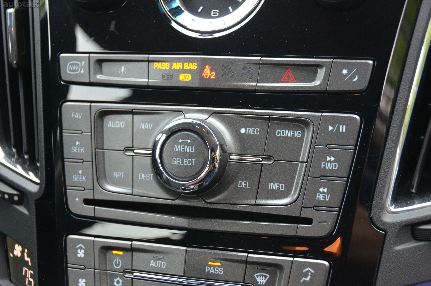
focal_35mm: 75
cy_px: 143
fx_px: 896
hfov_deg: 27.0
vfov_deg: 18.1
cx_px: 216
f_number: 4.8
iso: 1600
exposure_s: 1/160
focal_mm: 50
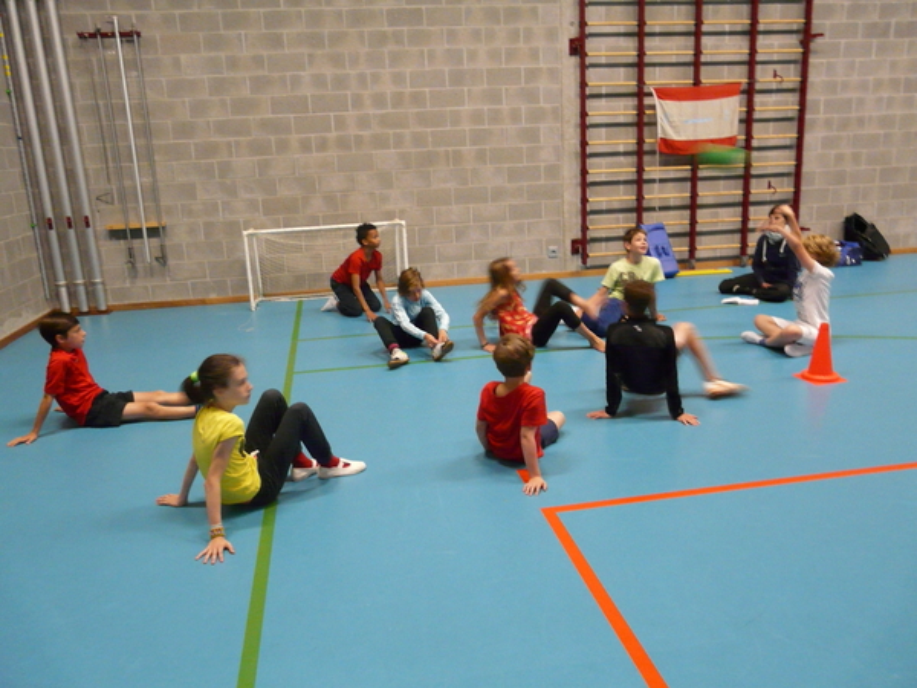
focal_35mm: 28
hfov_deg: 63.4
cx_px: 458
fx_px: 742
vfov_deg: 49.7
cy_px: 344
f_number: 2.8
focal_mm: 4.6
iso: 400
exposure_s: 1/13
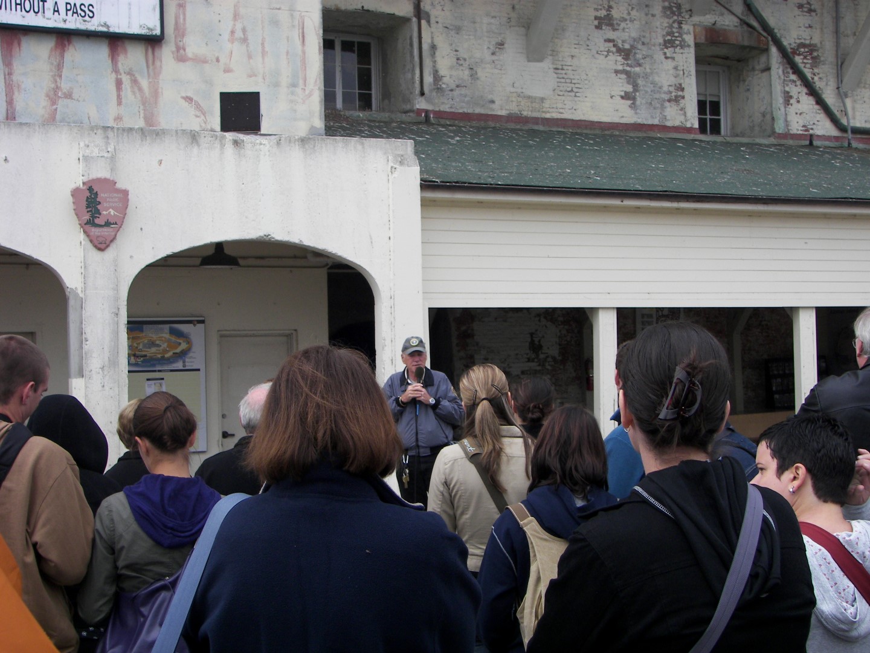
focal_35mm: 57
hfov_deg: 33.8
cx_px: 435
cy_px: 326
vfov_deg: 25.7
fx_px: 1433
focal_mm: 9.4
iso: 64
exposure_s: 1/160
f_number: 2.8
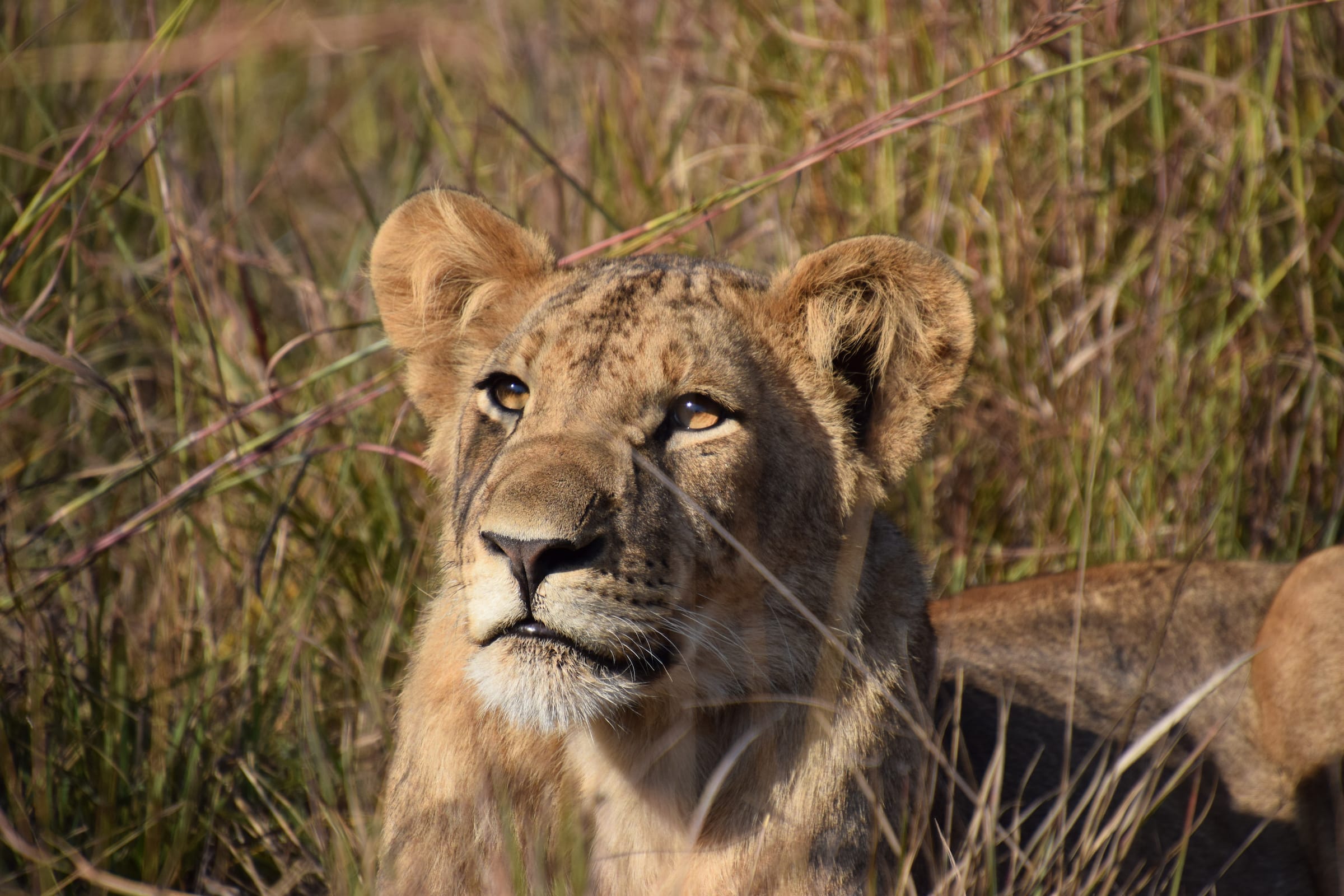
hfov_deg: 3.4
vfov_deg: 2.3
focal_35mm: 600
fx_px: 22398
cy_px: 448
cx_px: 672
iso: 400
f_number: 6.3
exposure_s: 1/1250
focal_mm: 400
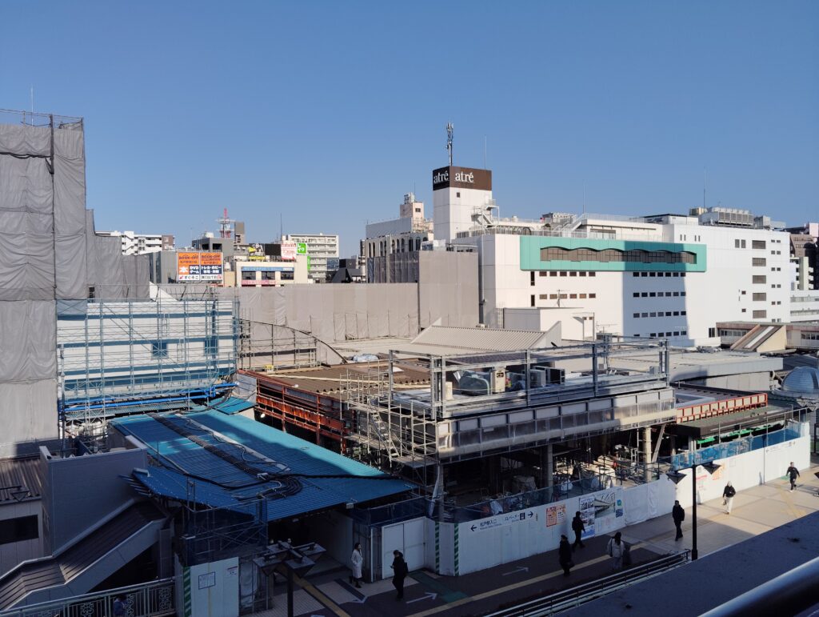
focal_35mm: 28
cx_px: 410
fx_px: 663
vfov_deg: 49.9
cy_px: 308
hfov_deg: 63.4
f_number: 1.8
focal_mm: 4.22
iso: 50
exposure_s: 1/1244
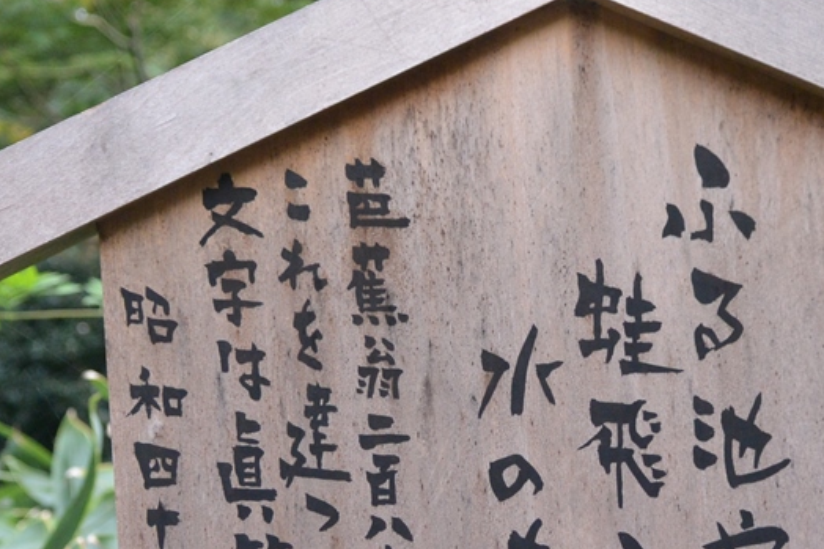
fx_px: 2105
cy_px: 488
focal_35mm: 92
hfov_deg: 22.1
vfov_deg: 14.7
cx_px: 517
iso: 280
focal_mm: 17.5
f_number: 4.5
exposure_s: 1/125
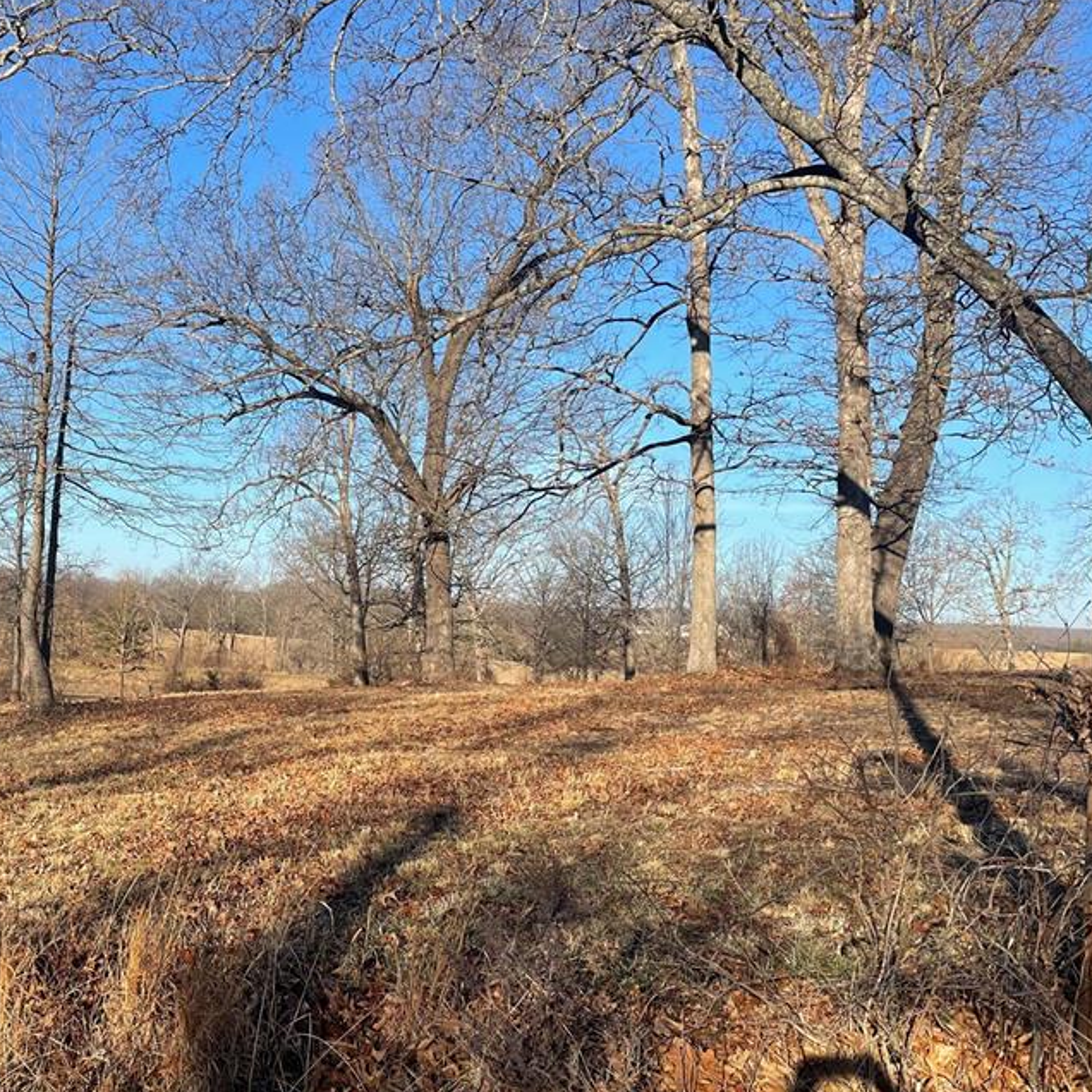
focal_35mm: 37
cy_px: 556
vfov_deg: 44.9
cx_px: 220
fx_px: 1321
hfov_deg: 42.9
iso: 32
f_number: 1.6
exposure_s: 1/2353
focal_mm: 4.2
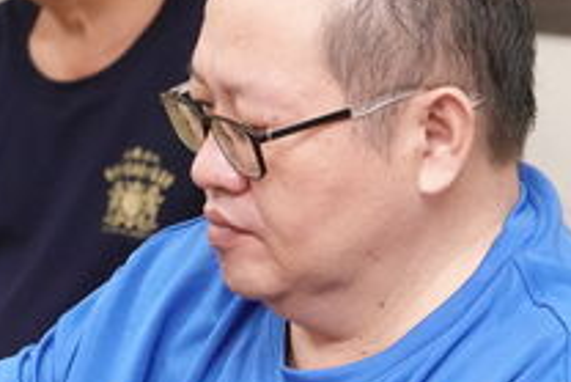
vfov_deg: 4.6
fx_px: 4761
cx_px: -88
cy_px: 335
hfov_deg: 6.8
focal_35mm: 300
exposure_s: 1/250
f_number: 4
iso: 3200
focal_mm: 38.04
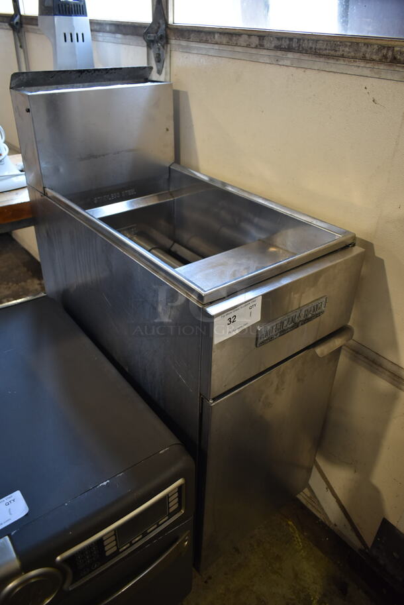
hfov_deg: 48.0
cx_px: 202
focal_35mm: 27
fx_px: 454
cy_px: 302
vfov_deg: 67.3
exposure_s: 1/30
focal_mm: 18
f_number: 3.5
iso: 500
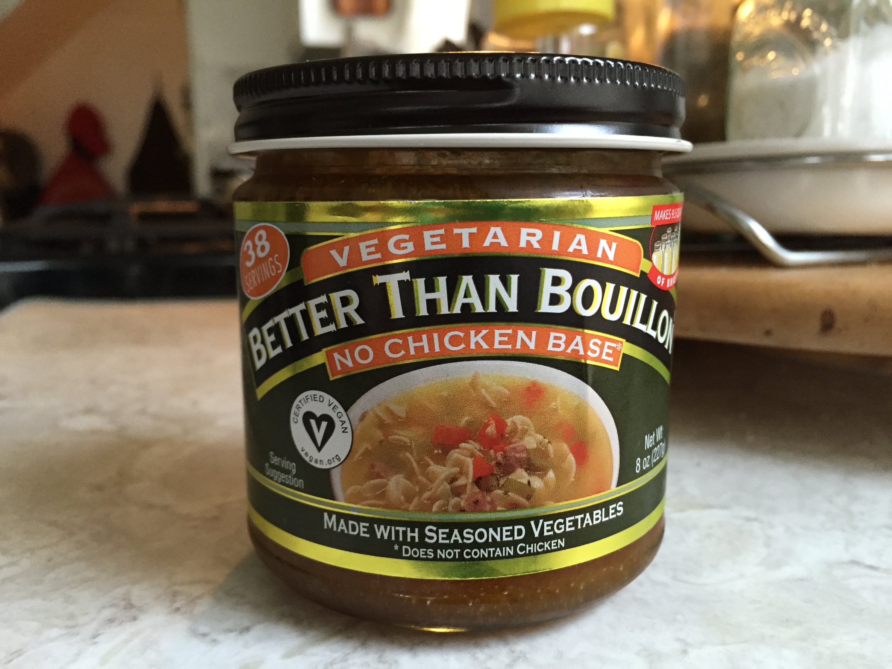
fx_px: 747
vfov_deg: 48.2
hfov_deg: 61.7
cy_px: 334
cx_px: 446
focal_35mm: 29
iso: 200
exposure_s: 1/30
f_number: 2.2
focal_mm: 4.15
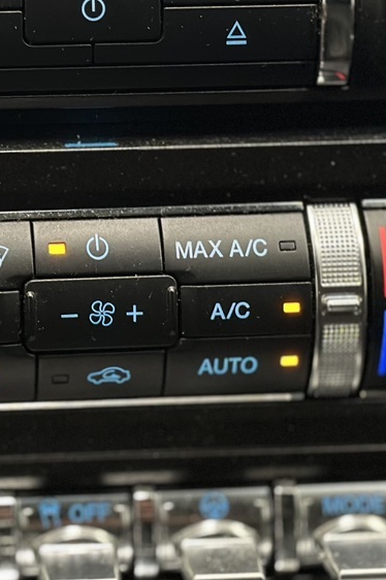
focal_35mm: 128
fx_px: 2061
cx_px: 26
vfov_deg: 16.0
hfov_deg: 10.6
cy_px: 310
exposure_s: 1/34
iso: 250
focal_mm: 6.86
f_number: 1.78
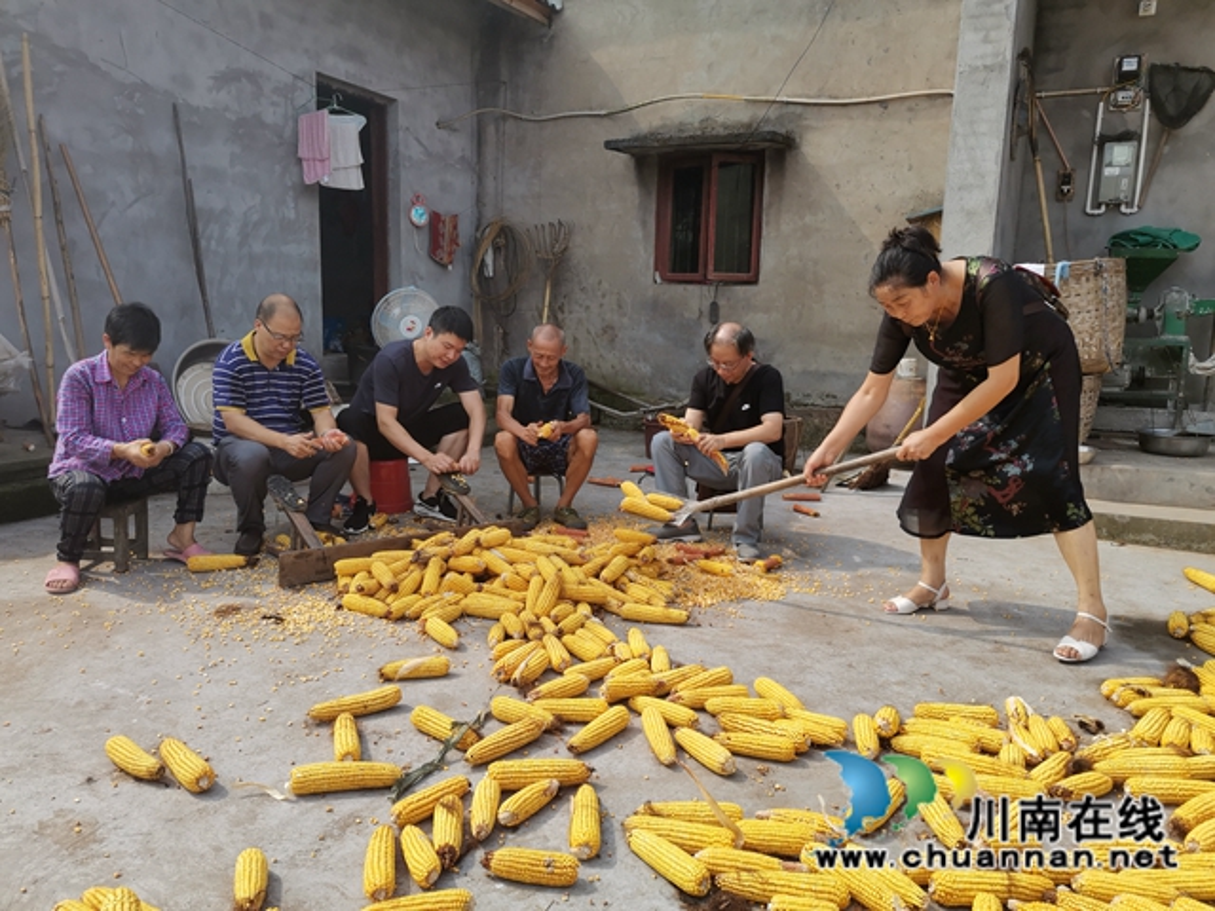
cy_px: 456
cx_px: 608
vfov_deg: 53.1
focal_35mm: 26
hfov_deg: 67.3
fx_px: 913
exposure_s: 1/969
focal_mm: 4.75
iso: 50
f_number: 1.8
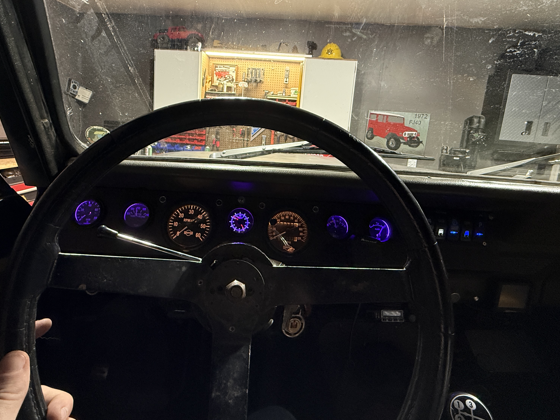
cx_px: 257
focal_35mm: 19
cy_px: 173
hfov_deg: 84.5
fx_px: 307
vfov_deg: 68.2
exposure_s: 1/60
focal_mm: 2.22
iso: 400
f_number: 2.2
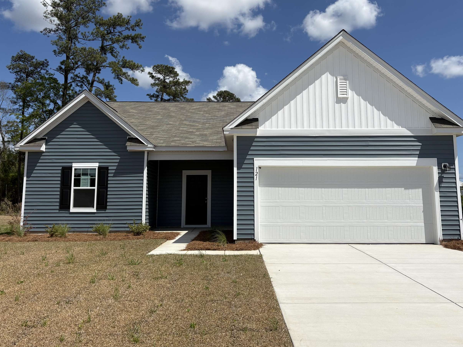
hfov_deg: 55.3
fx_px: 441
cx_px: 239
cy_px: 135
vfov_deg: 42.7
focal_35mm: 33
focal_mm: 5.96
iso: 50
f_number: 1.6
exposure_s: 1/6993
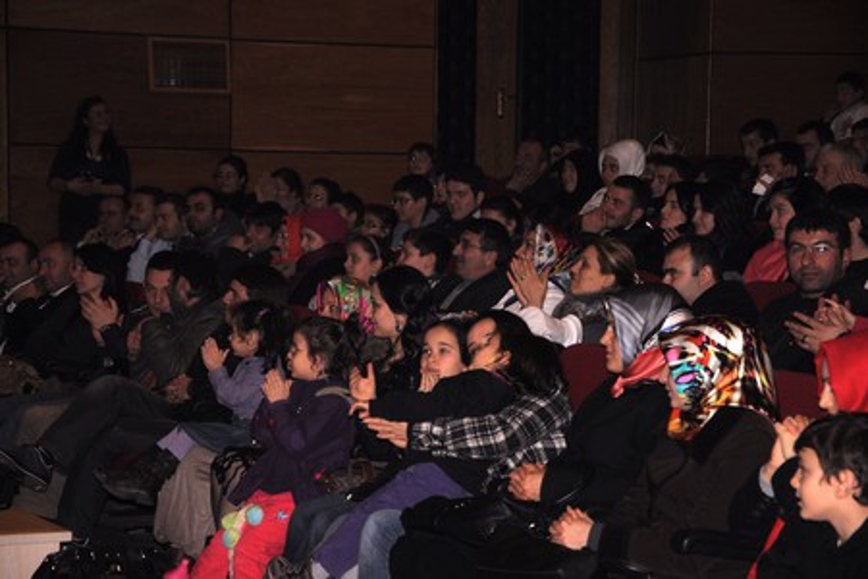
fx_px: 2531
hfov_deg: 19.5
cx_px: 434
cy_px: 290
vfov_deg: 13.0
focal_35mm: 105
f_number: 5.3
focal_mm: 70
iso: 400
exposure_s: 1/60
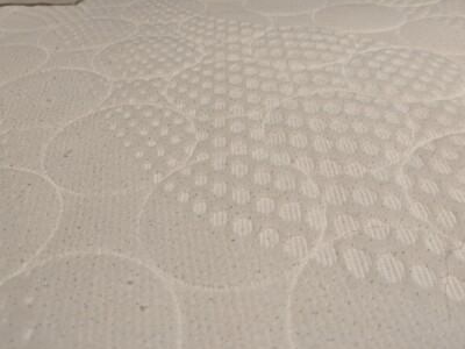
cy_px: 142
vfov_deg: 46.6
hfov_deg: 59.9
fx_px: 403
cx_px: 242
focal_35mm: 30
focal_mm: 5.43
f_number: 1.89
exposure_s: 1/100
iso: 133
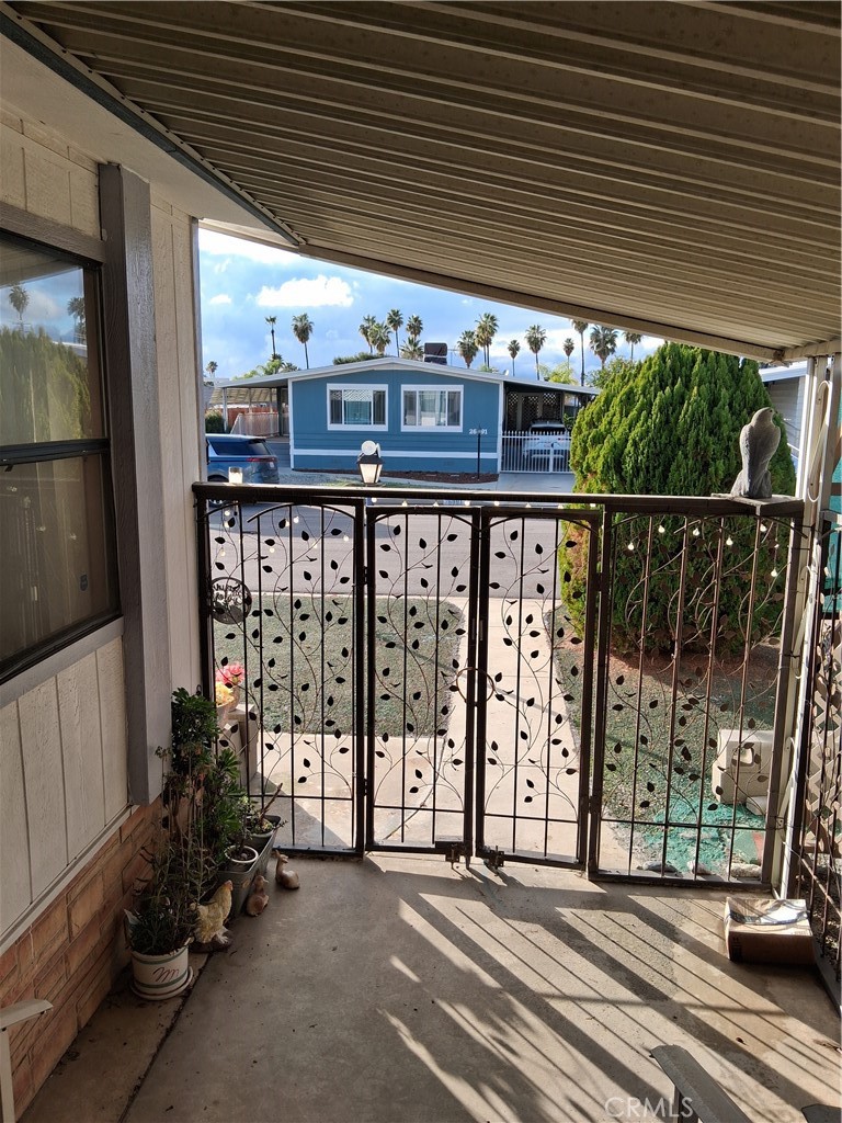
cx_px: 421
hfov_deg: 53.1
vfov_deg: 67.3
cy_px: 562
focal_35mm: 26
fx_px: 843
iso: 25
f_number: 1.8
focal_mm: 3.98
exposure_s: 1/270
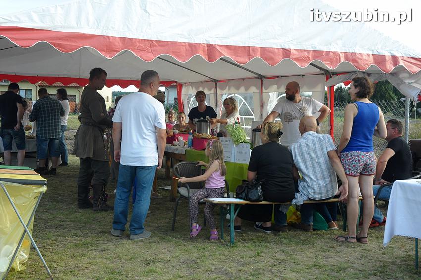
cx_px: 210
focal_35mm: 46
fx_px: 543
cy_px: 140
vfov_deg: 28.9
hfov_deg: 42.4
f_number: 9
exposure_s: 1/320
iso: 800
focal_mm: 31
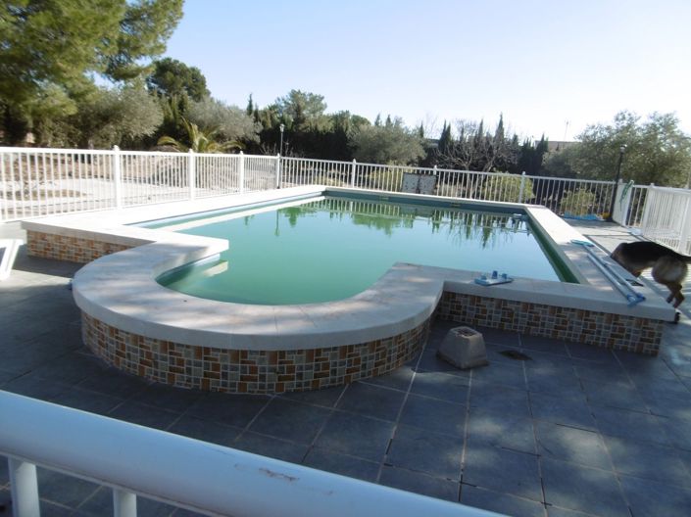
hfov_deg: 71.6
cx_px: 346
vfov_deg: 56.8
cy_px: 258
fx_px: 479
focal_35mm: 24
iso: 100
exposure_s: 1/640
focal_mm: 4.3
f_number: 3.1
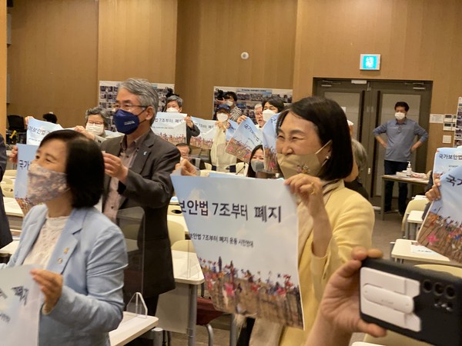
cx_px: 231
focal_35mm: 52
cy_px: 173
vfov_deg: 28.0
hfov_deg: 36.8
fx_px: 694
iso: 160
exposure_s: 1/40
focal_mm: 6
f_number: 2
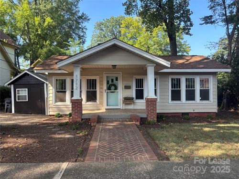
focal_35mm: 26
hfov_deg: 67.3
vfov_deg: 53.1
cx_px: 120
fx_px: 180
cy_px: 90
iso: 50
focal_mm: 5.96
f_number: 1.6
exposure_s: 1/368
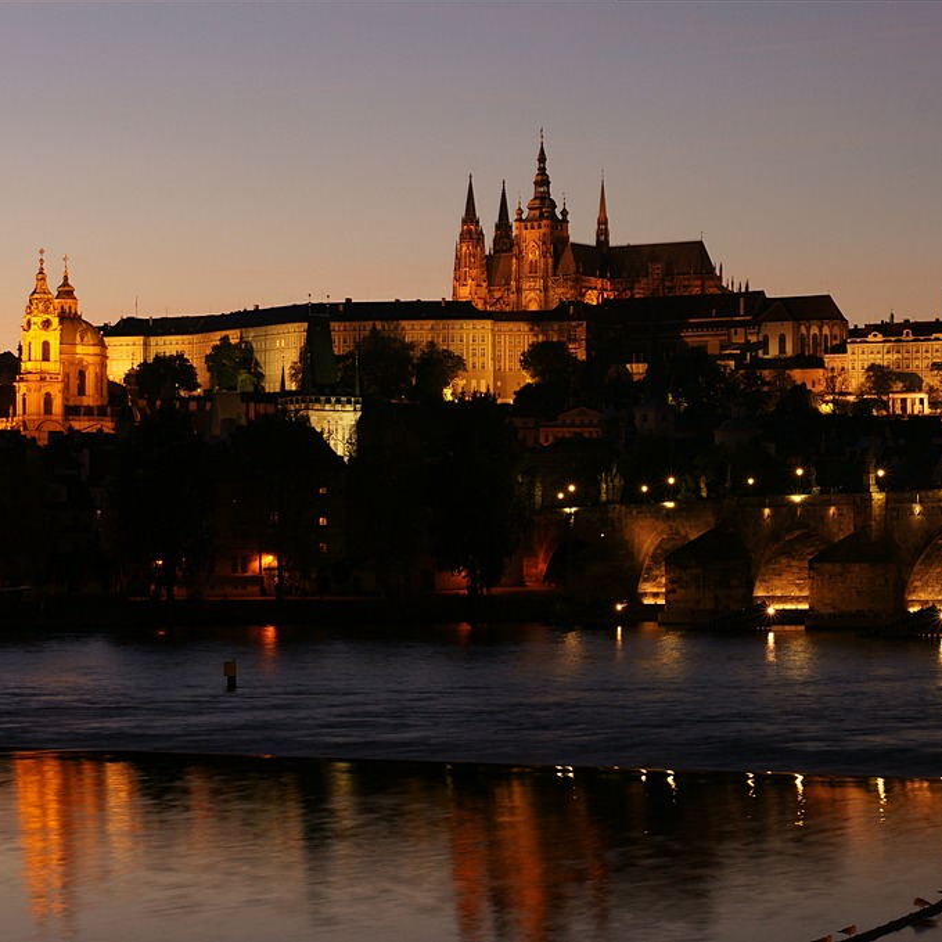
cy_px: 471
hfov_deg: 18.0
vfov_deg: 18.1
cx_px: 686
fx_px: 2956
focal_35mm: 96
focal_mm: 50
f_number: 14
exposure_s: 2
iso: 200
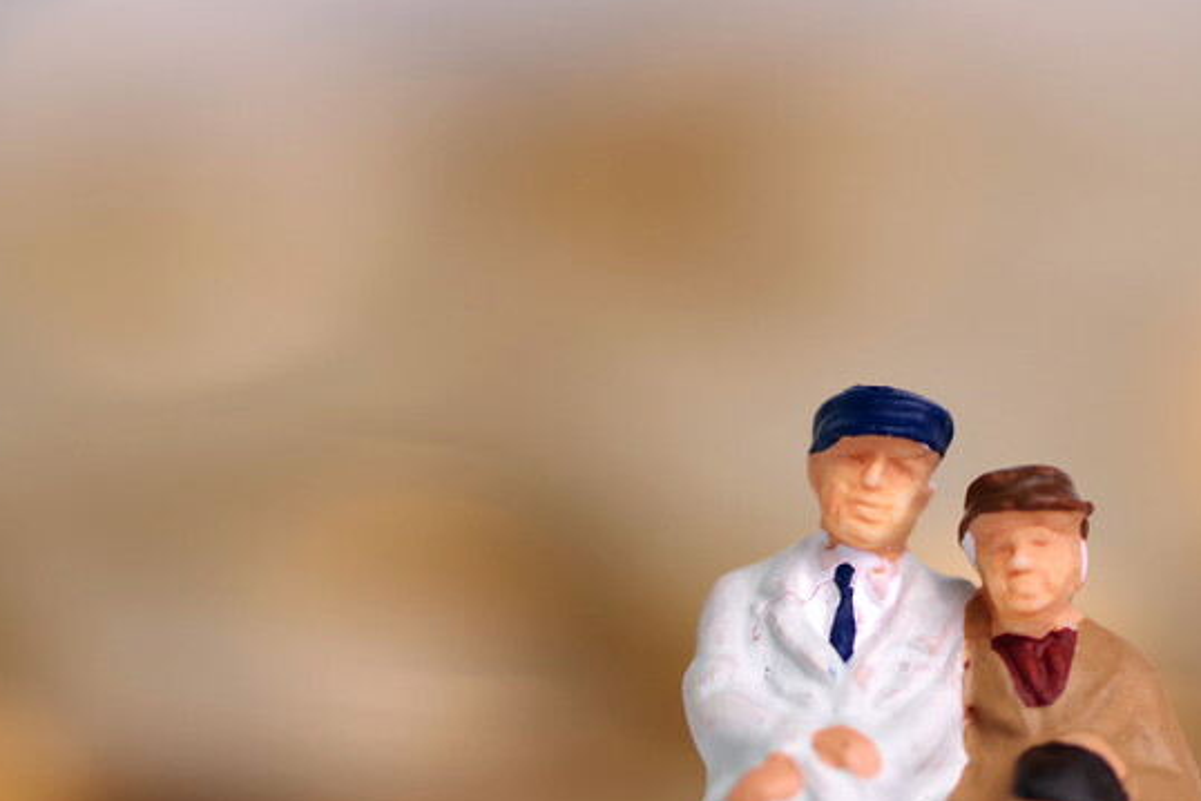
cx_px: 1018
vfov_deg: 6.2
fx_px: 7441
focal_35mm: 223
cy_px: 744
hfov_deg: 9.2
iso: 200
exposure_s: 1/125
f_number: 6.3
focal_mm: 100
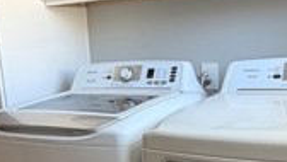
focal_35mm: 58
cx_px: 142
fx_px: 442
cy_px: 142
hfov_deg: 36.0
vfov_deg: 20.4
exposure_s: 1/121
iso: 200
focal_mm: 2.22
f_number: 2.2
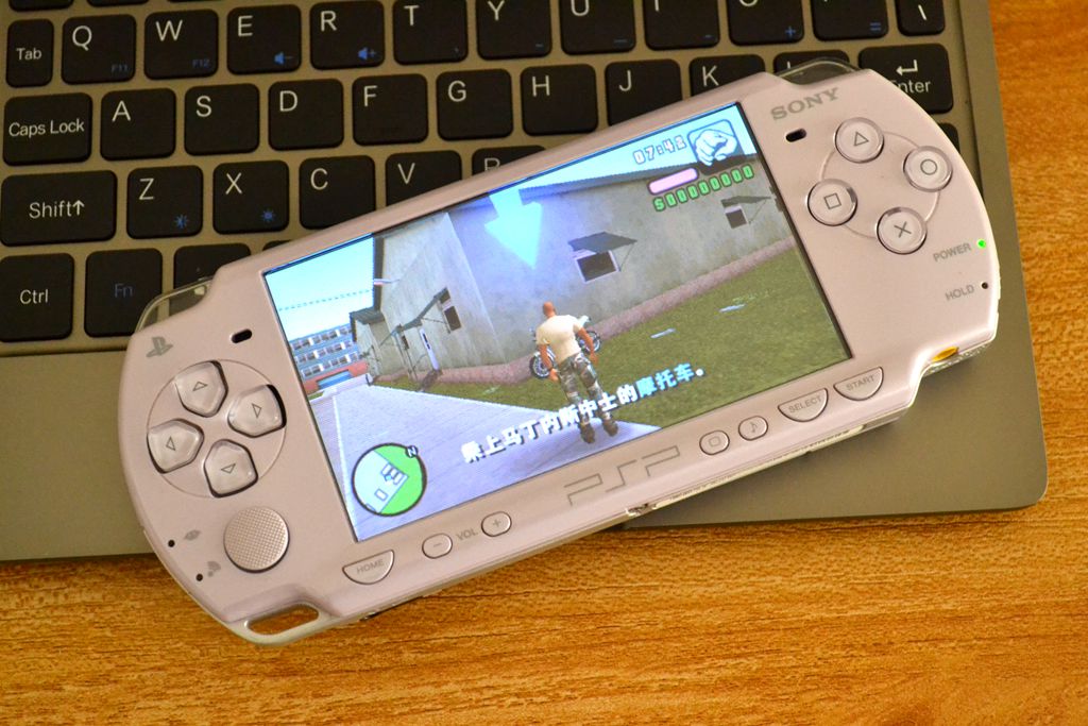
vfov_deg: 22.6
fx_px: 1813
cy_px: 363
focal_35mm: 60
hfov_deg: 33.4
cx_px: 544
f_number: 5.3
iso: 2800
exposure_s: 1/60
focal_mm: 40
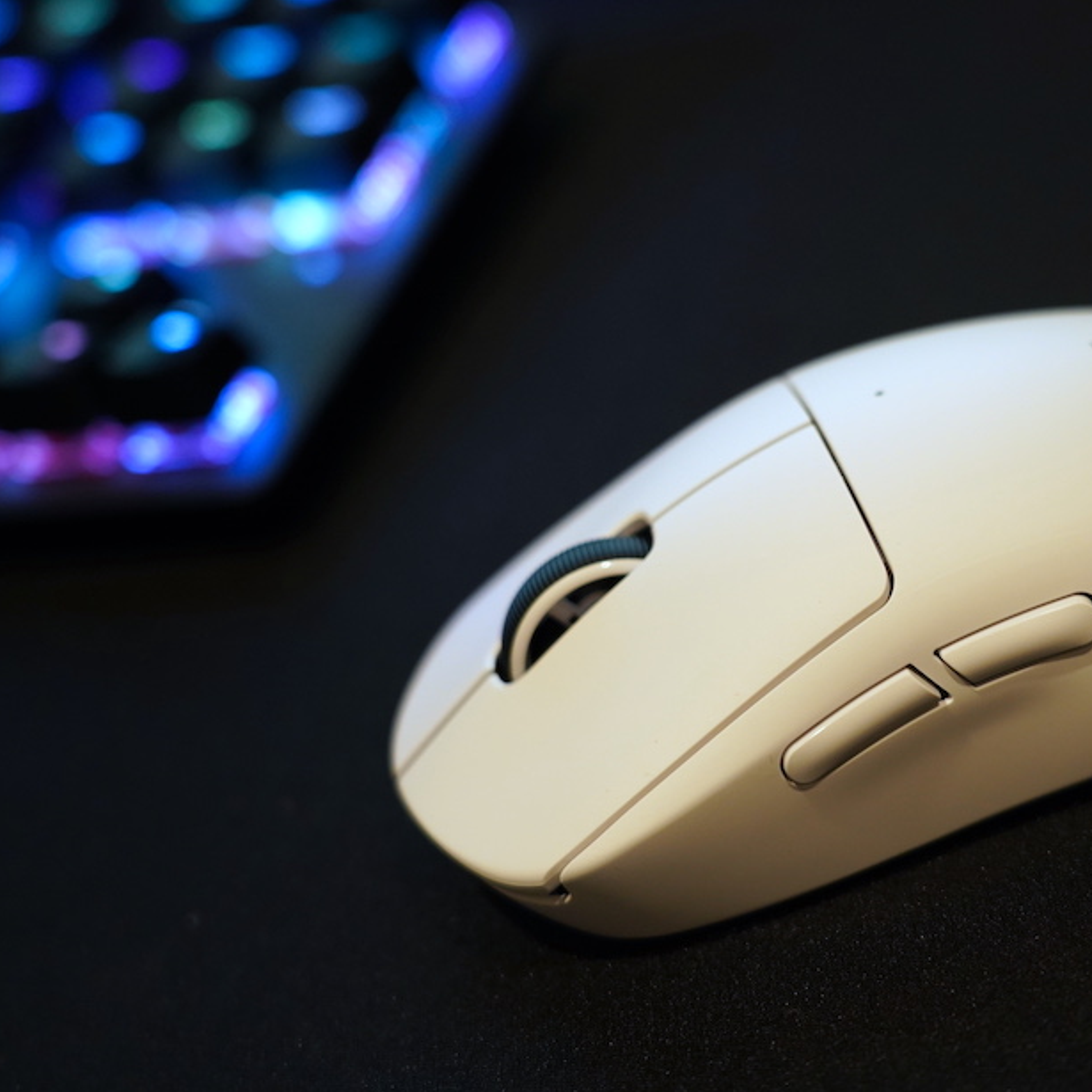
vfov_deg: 21.4
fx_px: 2891
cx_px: 734
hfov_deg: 21.3
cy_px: 545
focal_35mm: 81
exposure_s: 1/80
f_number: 4
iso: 2000
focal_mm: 62
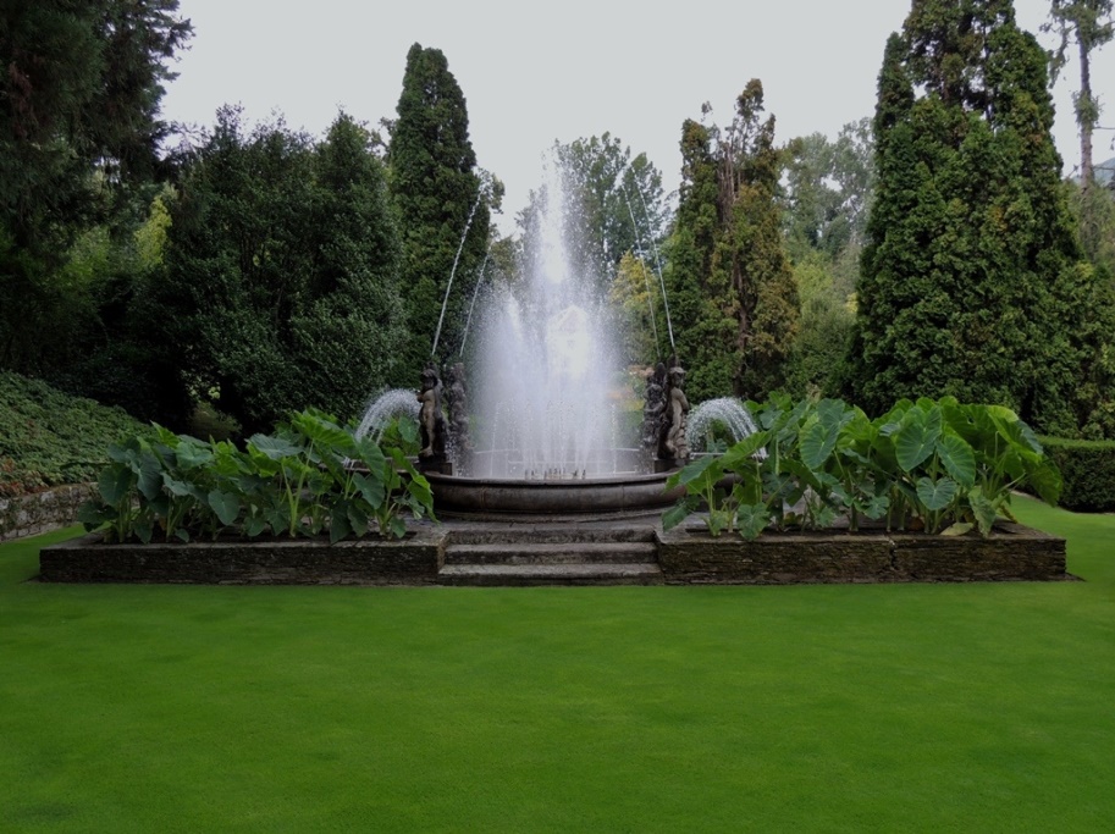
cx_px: 558
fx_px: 1126
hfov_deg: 52.7
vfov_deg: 40.6
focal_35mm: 35
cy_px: 417
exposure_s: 1/200
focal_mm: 6.2
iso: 100
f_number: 3.3
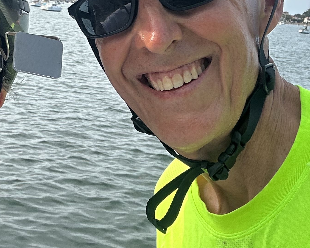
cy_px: 102
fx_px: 615
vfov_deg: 22.8
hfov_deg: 27.8
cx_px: 67
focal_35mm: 67
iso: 25
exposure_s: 1/458
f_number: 1.9
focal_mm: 2.69
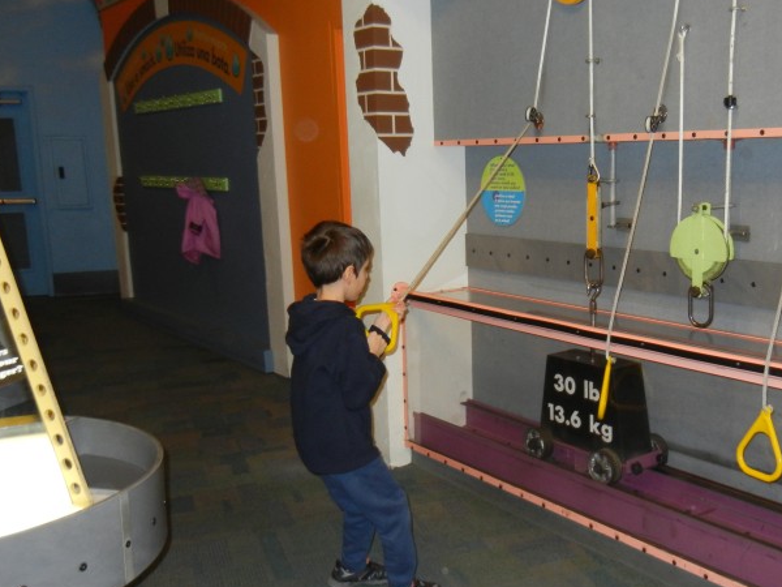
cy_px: 329
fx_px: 904
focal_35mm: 40
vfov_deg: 35.9
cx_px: 491
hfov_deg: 46.4
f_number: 3.5
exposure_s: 1/30
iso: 326
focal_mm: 5.4
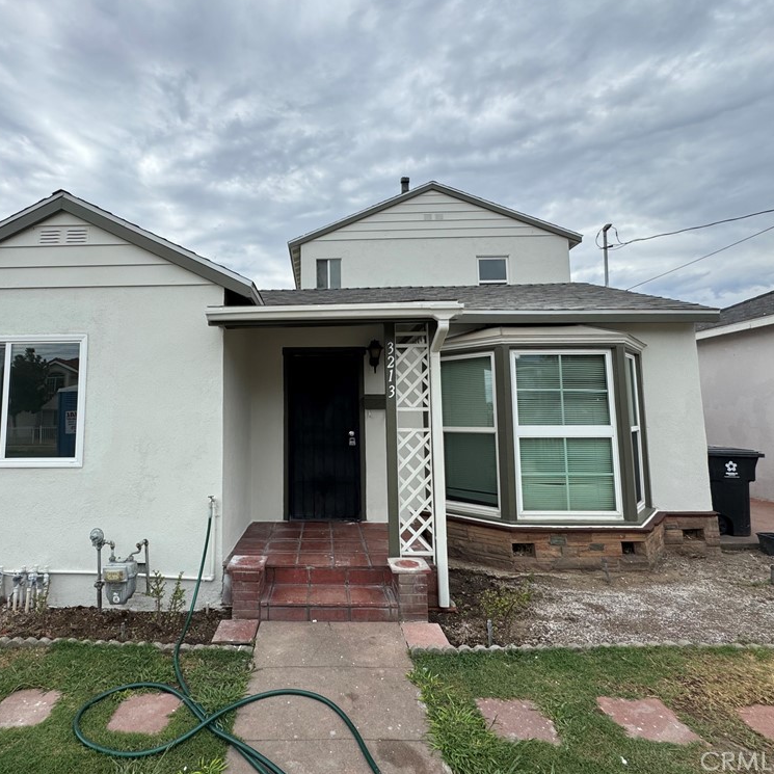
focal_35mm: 17
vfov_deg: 84.0
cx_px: 301
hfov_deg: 82.7
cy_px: 377
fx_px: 430
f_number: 2.2
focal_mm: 2.22
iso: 50
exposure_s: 1/1110
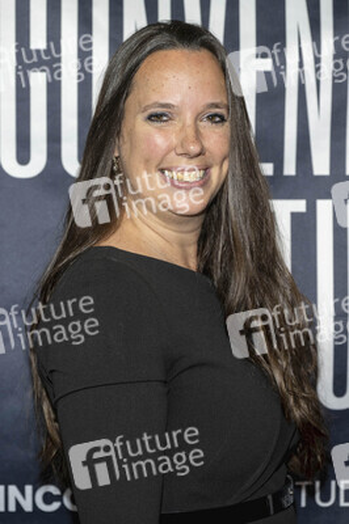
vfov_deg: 21.9
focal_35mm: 93
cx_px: 174
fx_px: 1355
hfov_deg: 14.7
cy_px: 262
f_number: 5.6
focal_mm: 93
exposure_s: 1/200
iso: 800
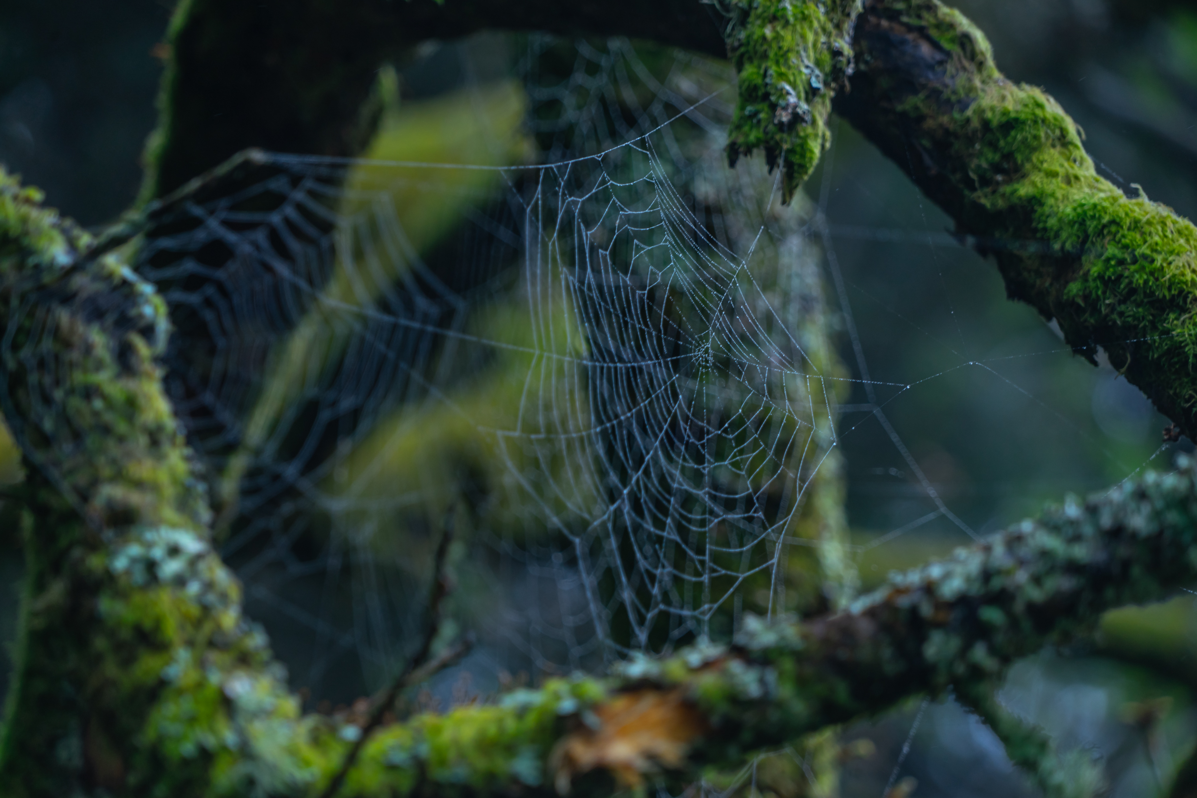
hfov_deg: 8.6
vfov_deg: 5.7
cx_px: 598
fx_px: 7979
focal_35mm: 240
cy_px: 399
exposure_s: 1/125
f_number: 7.1
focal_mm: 240
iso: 200
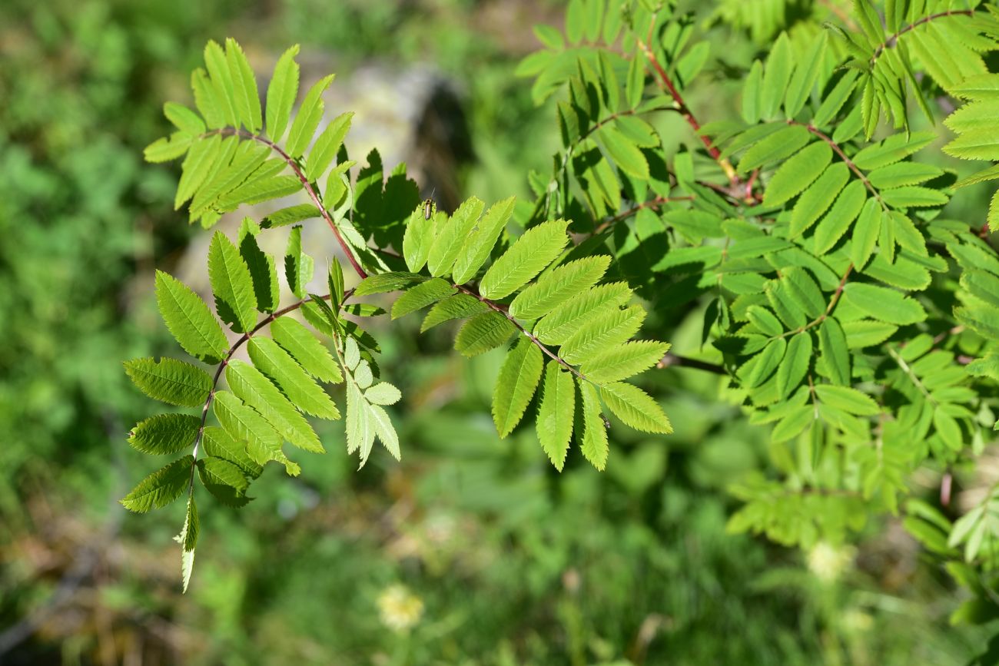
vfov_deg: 24.2
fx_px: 1554
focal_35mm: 56
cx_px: 500
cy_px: 333
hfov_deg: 35.6
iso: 100
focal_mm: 56
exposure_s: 1/320
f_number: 6.3
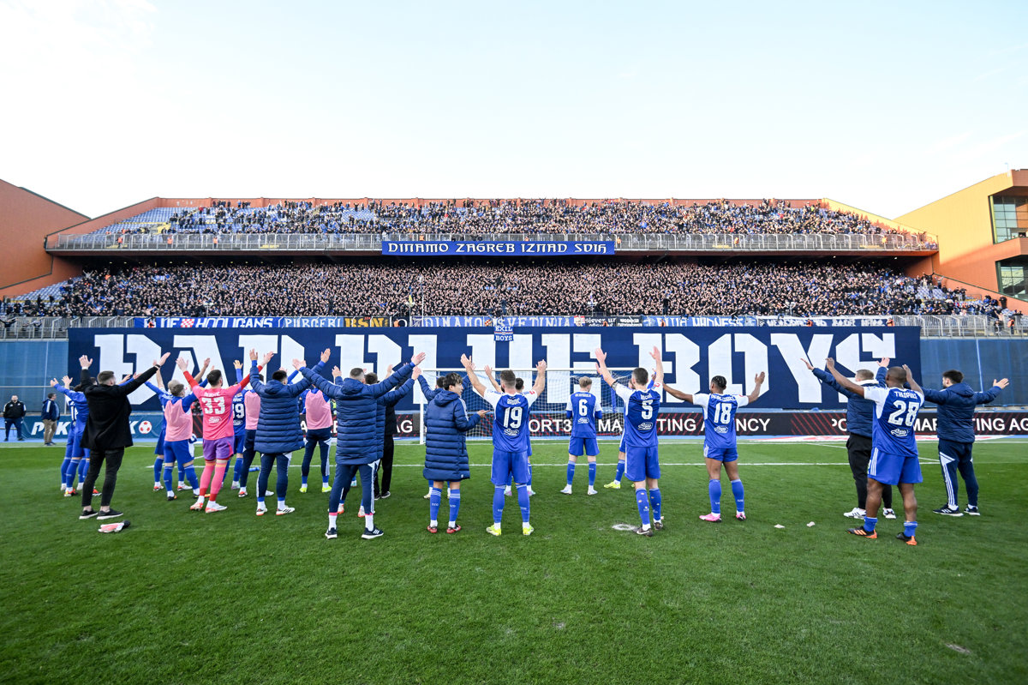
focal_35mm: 16
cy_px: 342
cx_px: 514
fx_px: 457
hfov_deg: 96.8
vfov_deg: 73.7
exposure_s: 1/1000
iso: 2000
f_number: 4
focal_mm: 16
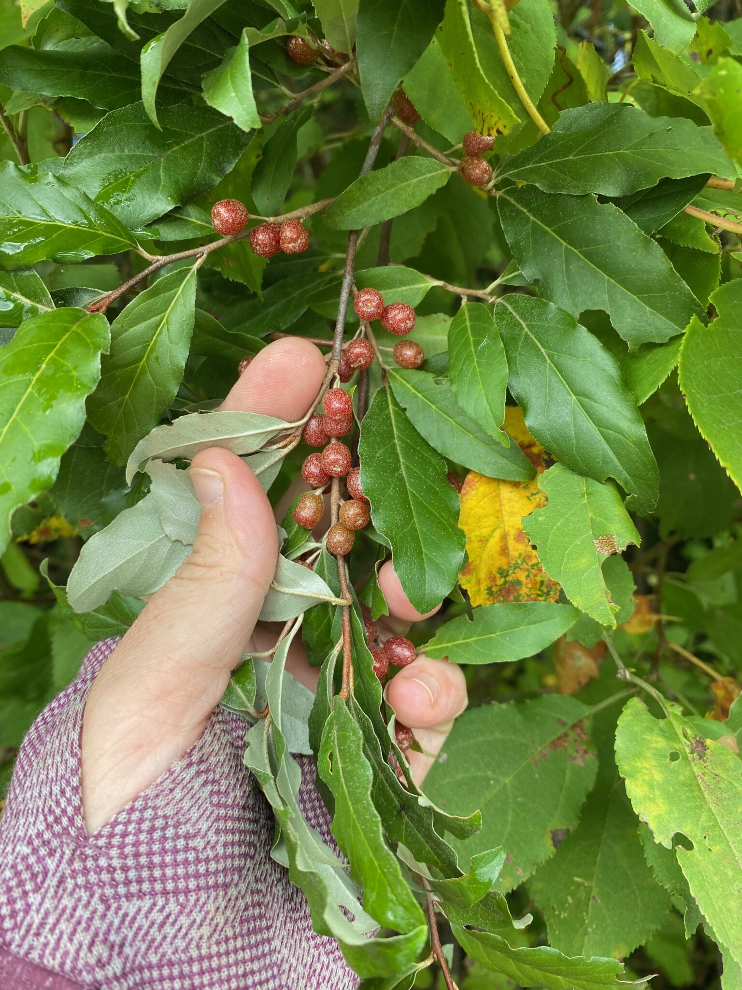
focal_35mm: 26
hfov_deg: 53.1
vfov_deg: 67.3
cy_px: 495
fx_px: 743
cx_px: 371
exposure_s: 1/144
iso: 32
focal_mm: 4.25
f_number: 1.8
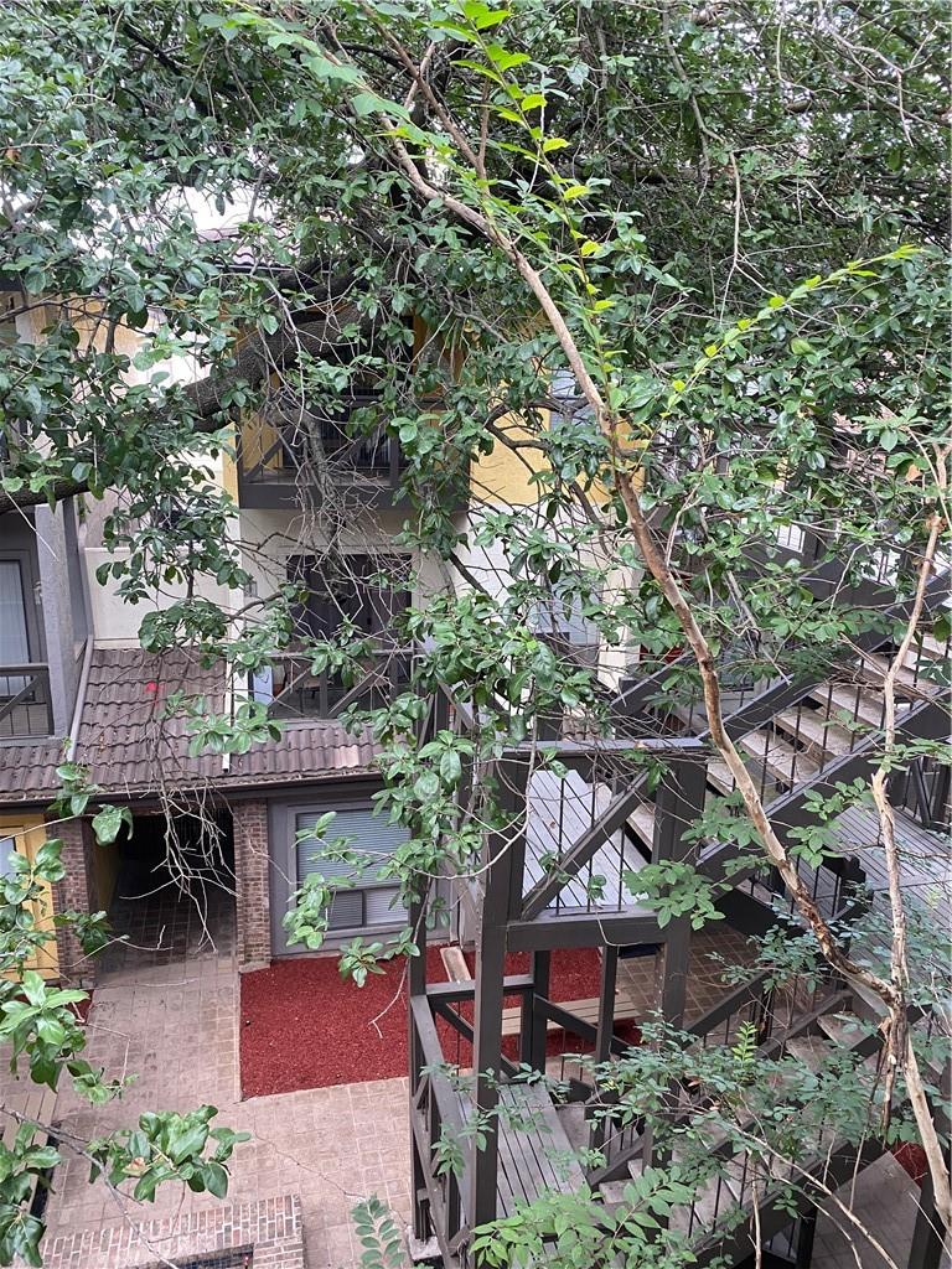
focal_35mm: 26
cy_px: 634
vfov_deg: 67.3
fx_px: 953
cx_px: 476
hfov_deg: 53.1
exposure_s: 1/93
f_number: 1.8
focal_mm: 4.25
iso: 125
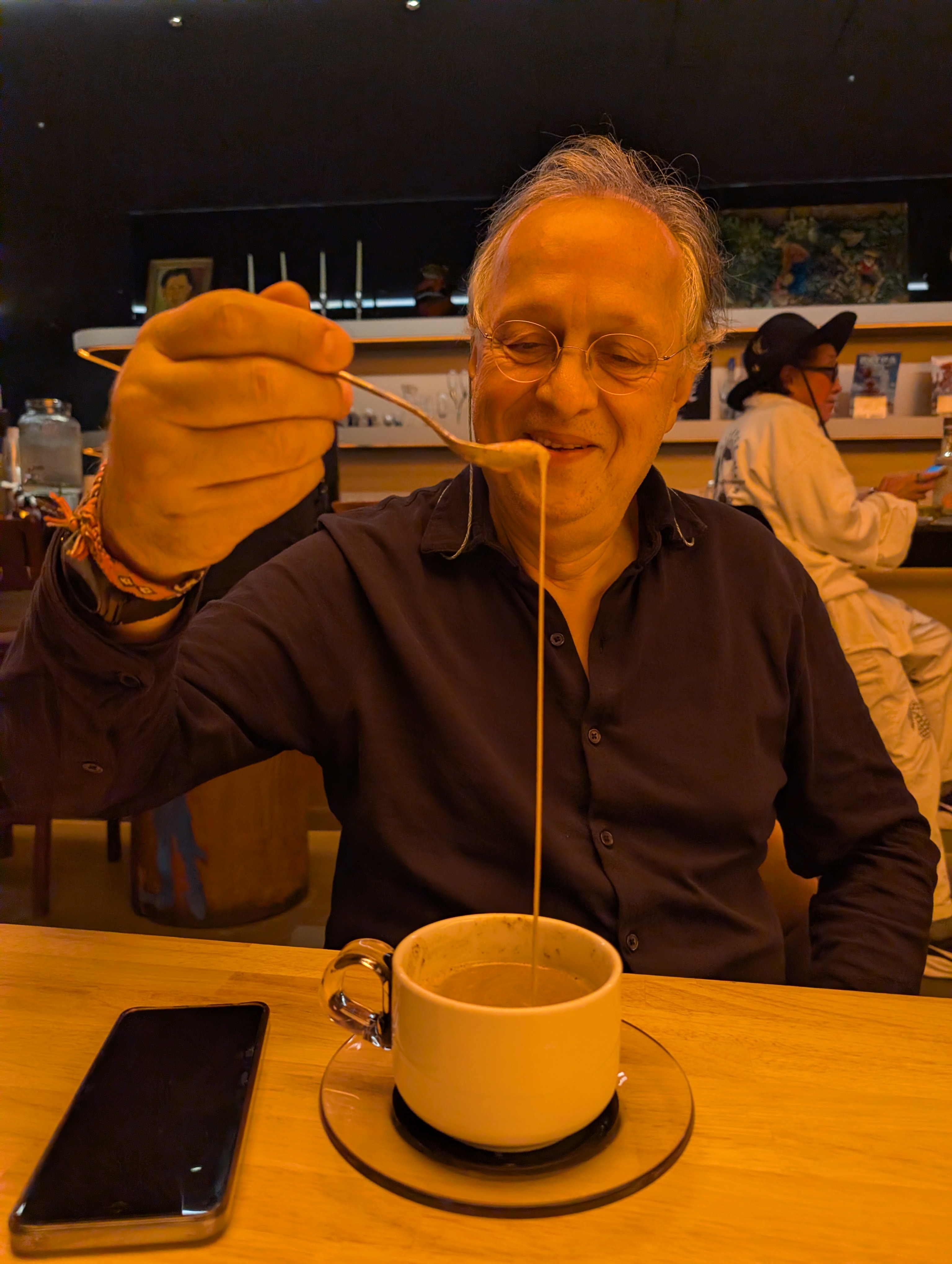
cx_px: 476
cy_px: 632
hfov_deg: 56.9
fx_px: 878
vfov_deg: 71.5
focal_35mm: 24
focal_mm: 6.9
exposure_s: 1/1005
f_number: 1.68
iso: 1783
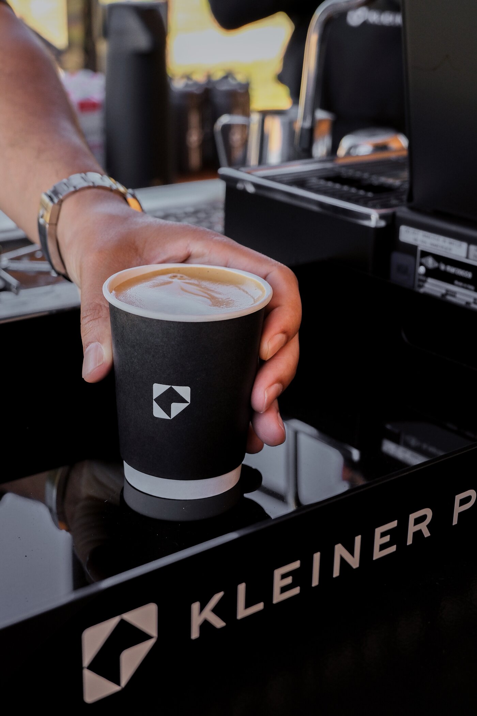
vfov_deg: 41.1
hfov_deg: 28.1
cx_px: 238
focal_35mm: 48
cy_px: 358
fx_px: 954
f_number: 4.9
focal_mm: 32.3
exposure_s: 1/200
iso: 800
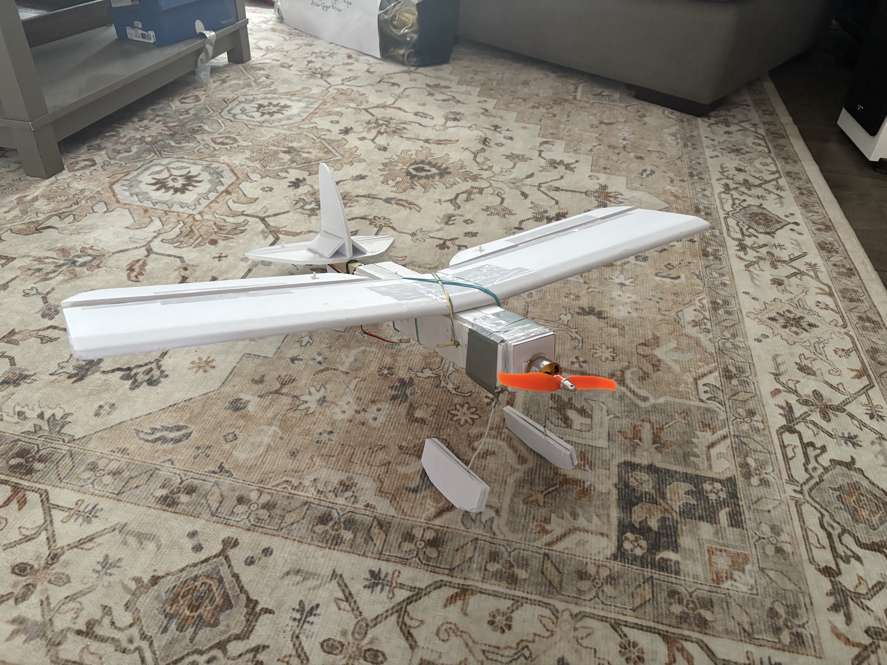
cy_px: 332
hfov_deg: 67.3
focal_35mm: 26
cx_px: 444
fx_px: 666
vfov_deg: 53.1
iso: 400
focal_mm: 5.96
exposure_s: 1/40
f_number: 1.6
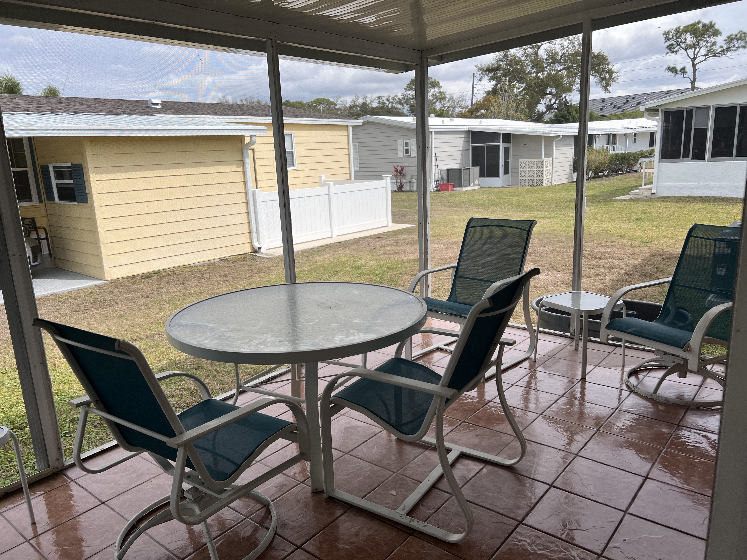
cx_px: 374
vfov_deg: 53.1
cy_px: 280
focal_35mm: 26
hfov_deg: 67.3
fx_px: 561
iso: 50
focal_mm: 5.7
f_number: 1.5
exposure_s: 1/2299
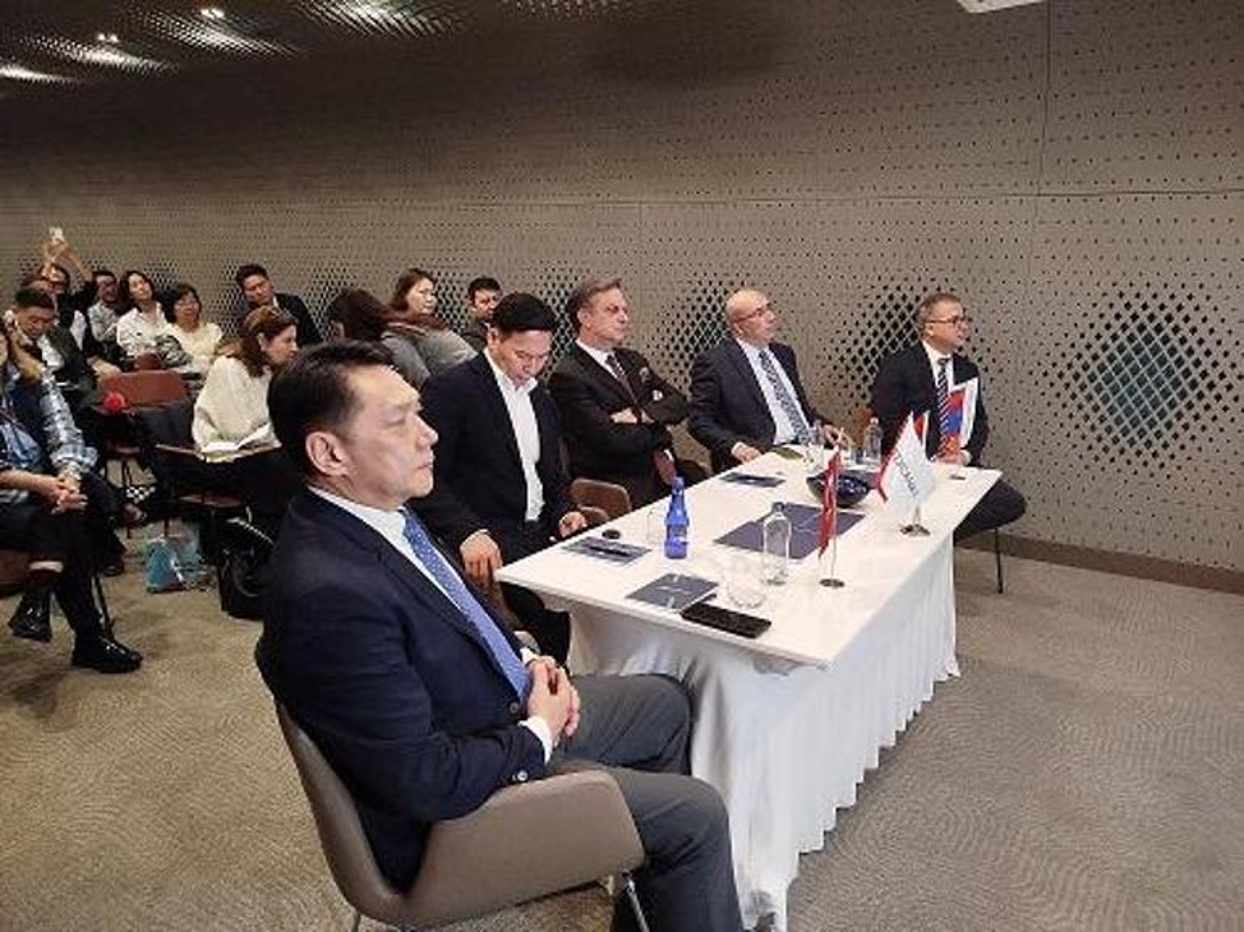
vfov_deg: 56.8
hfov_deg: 71.6
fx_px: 862
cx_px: 622
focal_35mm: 24
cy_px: 466
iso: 320
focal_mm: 5.31
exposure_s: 1/33
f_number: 1.7
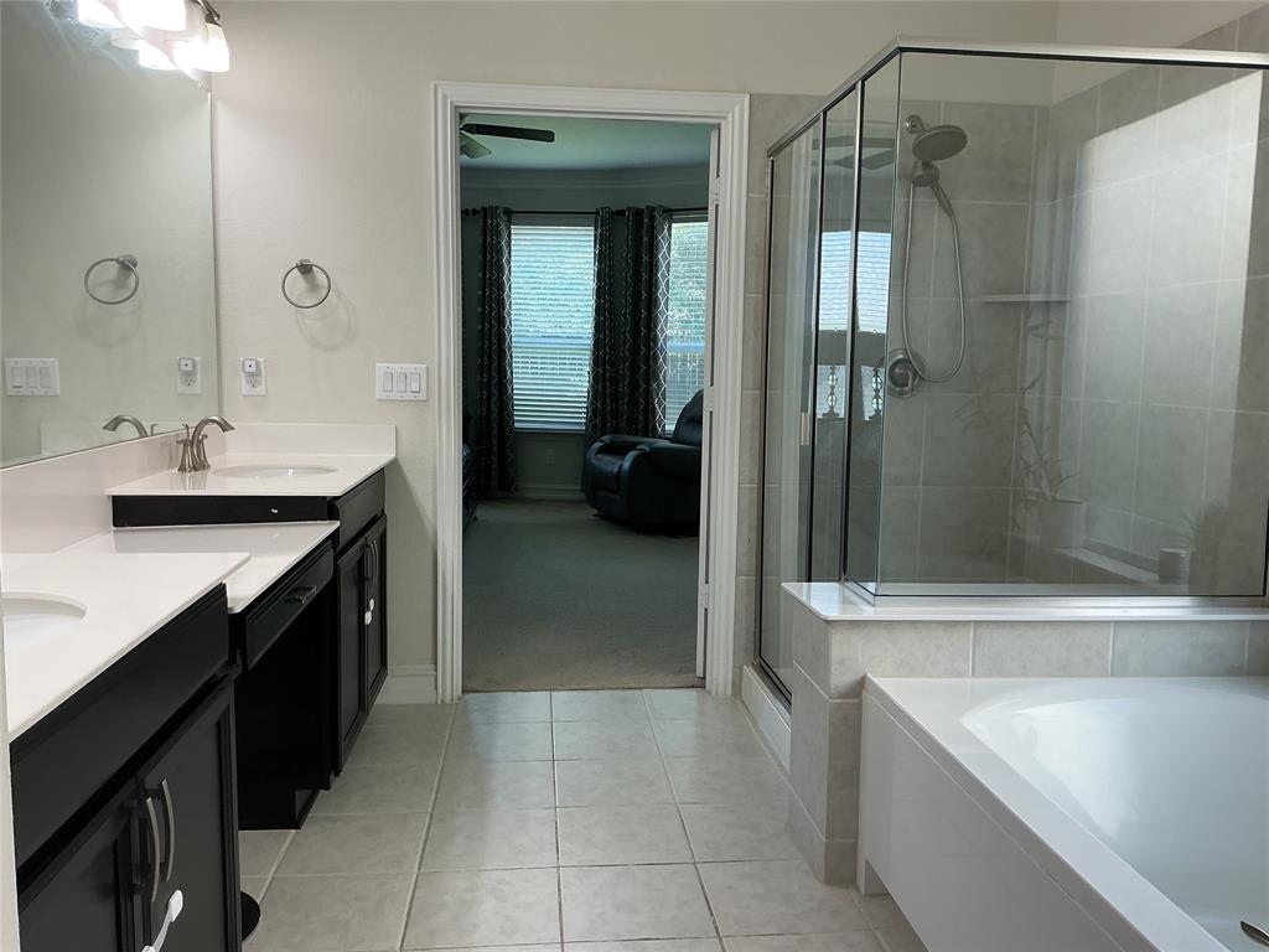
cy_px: 476
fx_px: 1063
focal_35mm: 29
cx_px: 634
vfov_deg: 48.2
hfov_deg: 61.7
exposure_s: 1/60
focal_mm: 3
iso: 40
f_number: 1.8
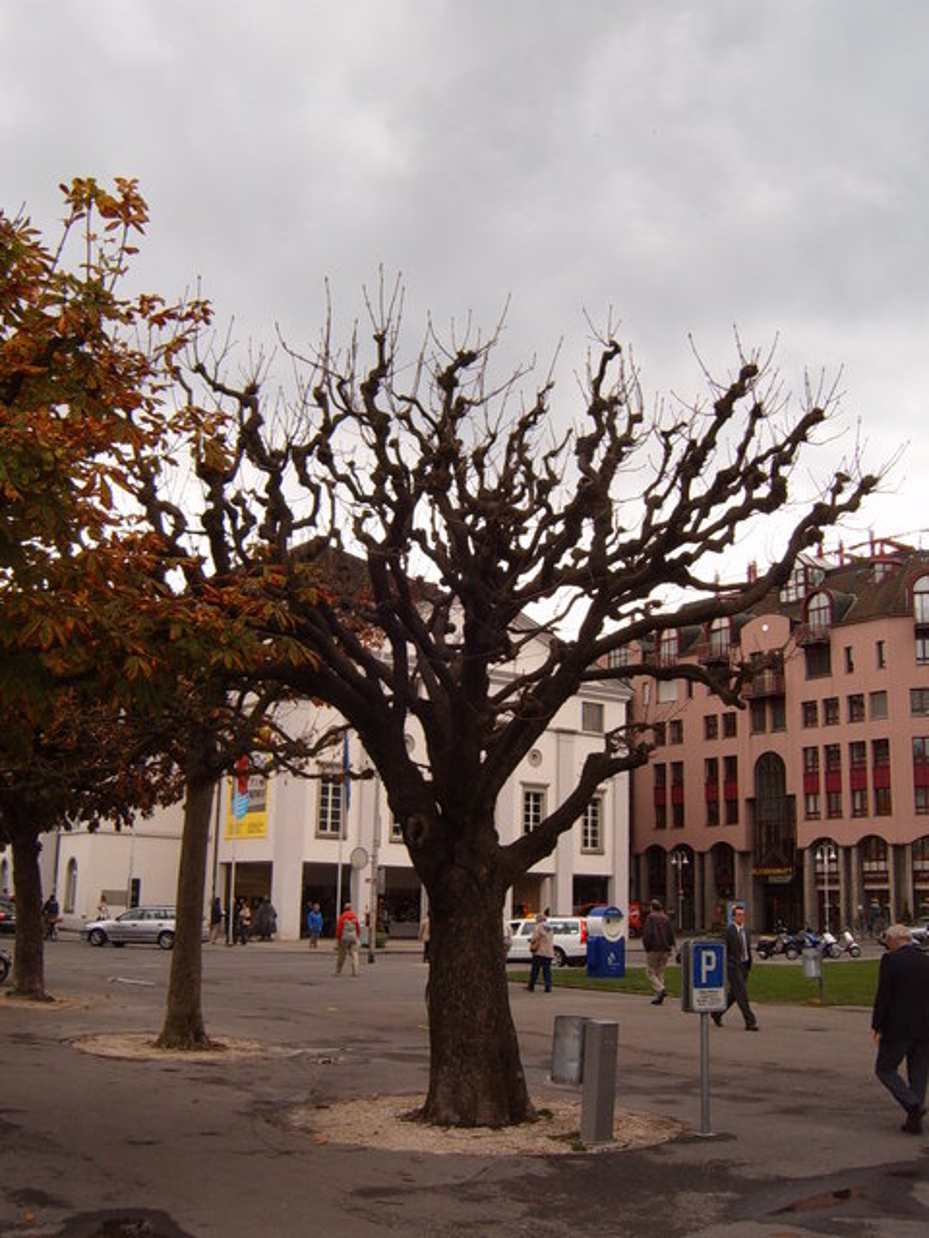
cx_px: 464
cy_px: 619
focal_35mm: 37
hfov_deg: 38.7
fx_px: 1324
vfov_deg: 50.1
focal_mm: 6.2
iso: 63
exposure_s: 1/125
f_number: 6
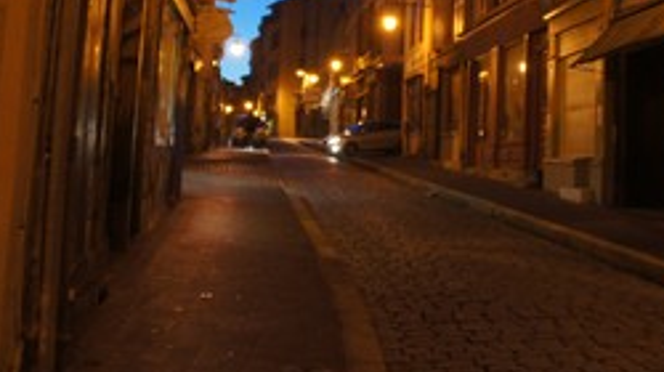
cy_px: 73
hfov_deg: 39.6
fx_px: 915
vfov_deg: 22.7
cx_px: 422
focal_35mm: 52
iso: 1250
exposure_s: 1/30
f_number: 3.5
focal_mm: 18
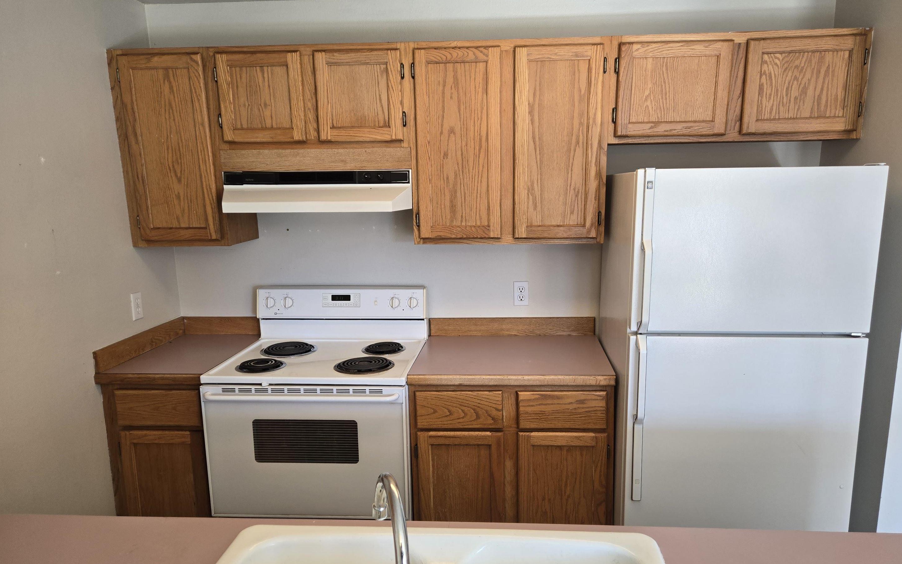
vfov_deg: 47.5
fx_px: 639
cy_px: 313
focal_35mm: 26
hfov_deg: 70.4
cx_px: 475
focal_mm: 5.4
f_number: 1.8
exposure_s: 1/60
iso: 80
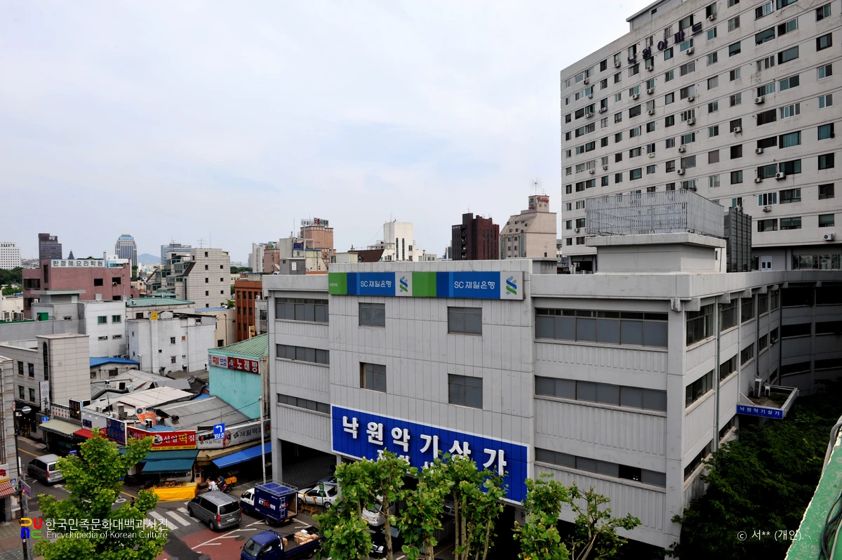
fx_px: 561
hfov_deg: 73.8
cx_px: 421
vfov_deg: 53.1
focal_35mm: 24
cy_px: 280
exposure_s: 1/200
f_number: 13
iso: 200
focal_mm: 24
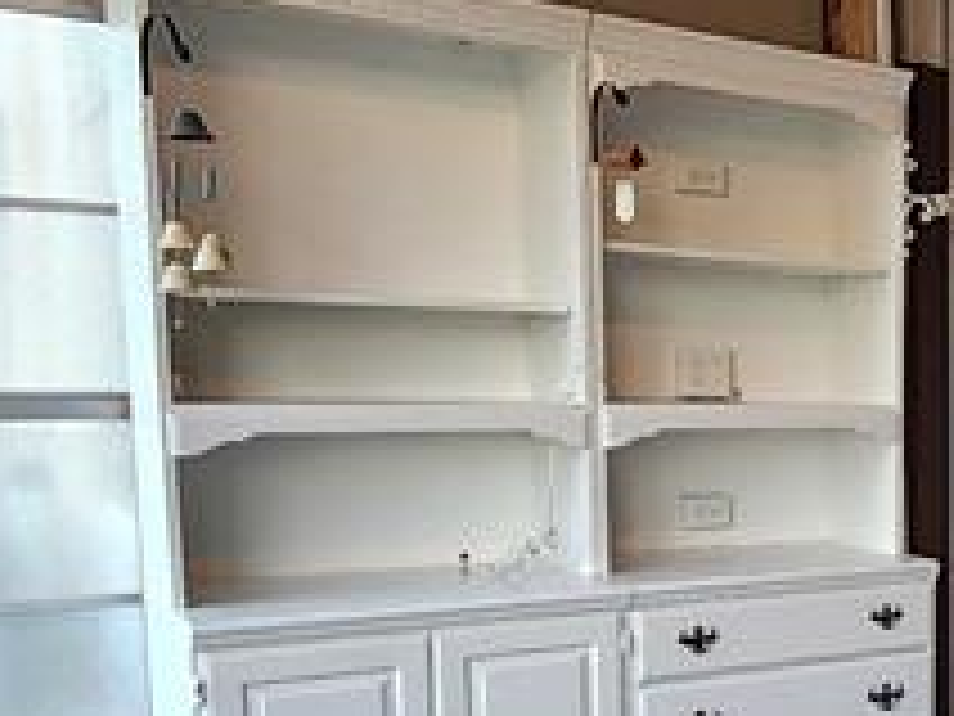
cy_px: 540
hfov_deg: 32.4
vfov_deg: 29.2
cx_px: 1138
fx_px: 1350
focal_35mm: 49
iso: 80
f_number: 2.2
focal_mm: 1.13
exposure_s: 1/50.3
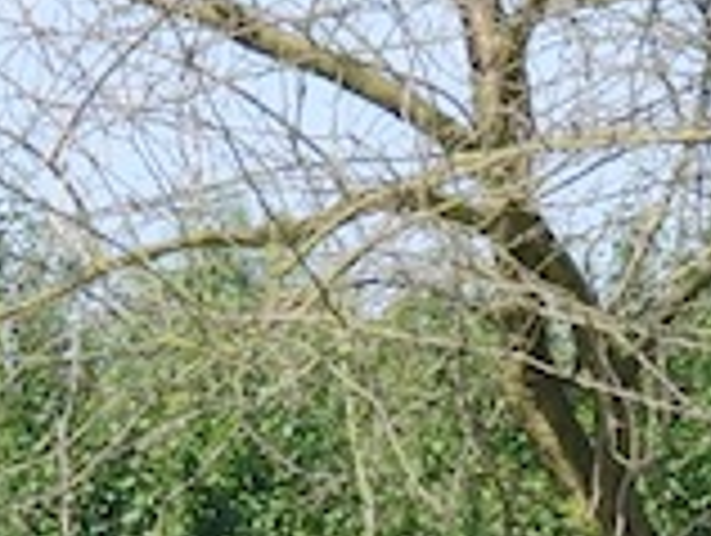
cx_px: -410
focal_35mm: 682
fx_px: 14029
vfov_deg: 2.2
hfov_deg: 2.9
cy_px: 1194
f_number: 5
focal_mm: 27.5
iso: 100
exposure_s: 1/320
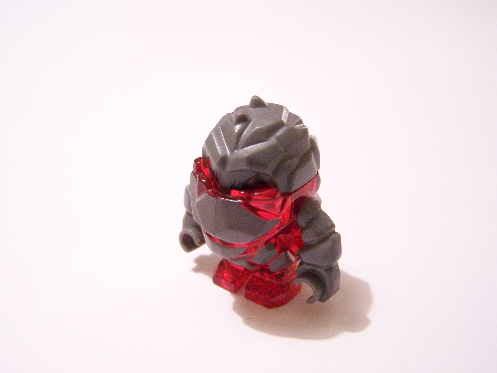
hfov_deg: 46.8
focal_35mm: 40
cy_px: 186
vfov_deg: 36.0
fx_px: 574
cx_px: 248
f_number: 2.8
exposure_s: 1/10
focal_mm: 6.7
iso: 400
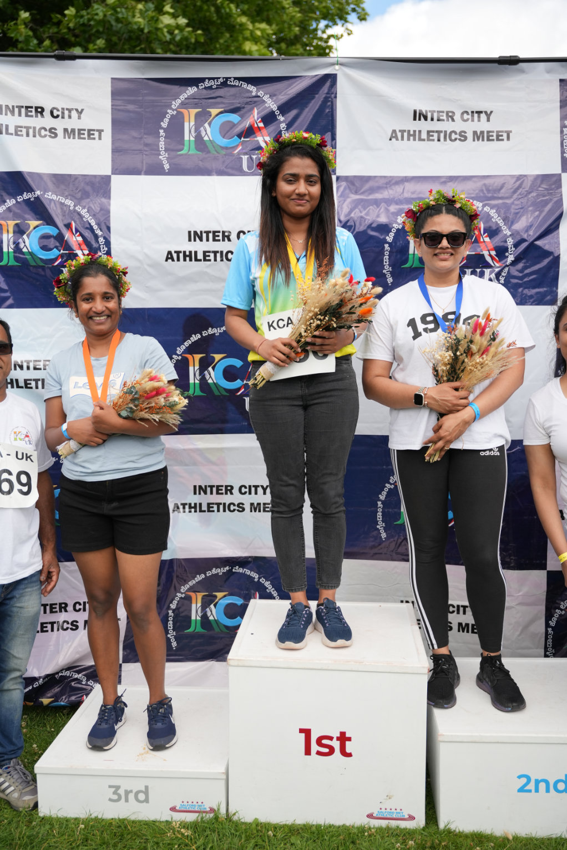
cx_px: 284
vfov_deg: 56.8
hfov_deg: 39.6
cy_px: 425
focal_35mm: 33
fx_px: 787
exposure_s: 1/2000
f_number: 2.8
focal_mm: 33.3
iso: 250
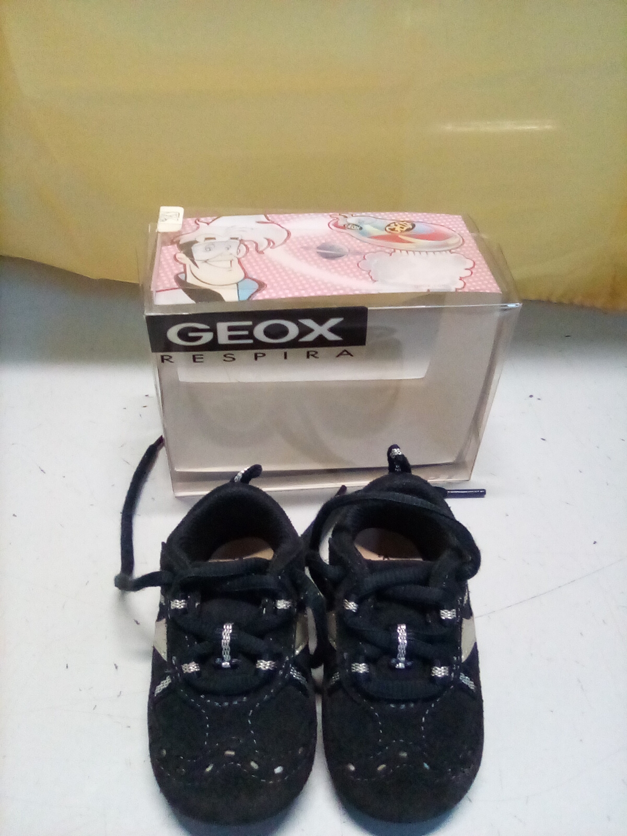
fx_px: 676
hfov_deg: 49.7
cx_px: 314
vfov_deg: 63.4
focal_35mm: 28
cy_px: 418
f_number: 2.2
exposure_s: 1/25
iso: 238
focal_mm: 2.27
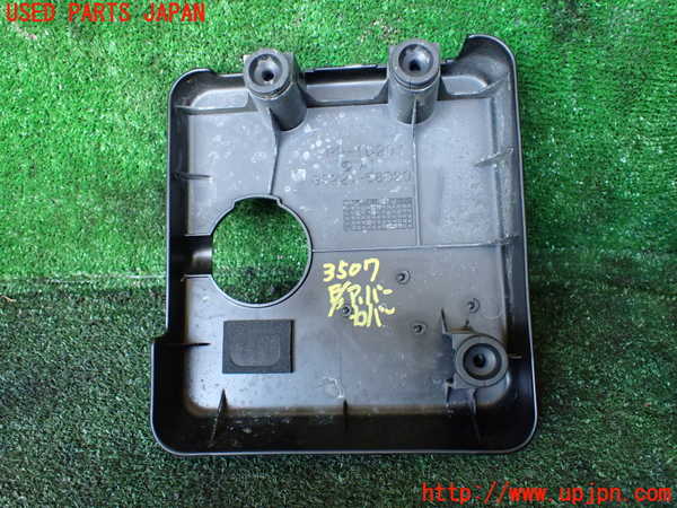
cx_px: 338
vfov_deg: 46.8
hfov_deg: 60.0
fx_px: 587
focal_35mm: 30
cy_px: 254
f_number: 2.3
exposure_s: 1/80
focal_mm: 5.4
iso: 800
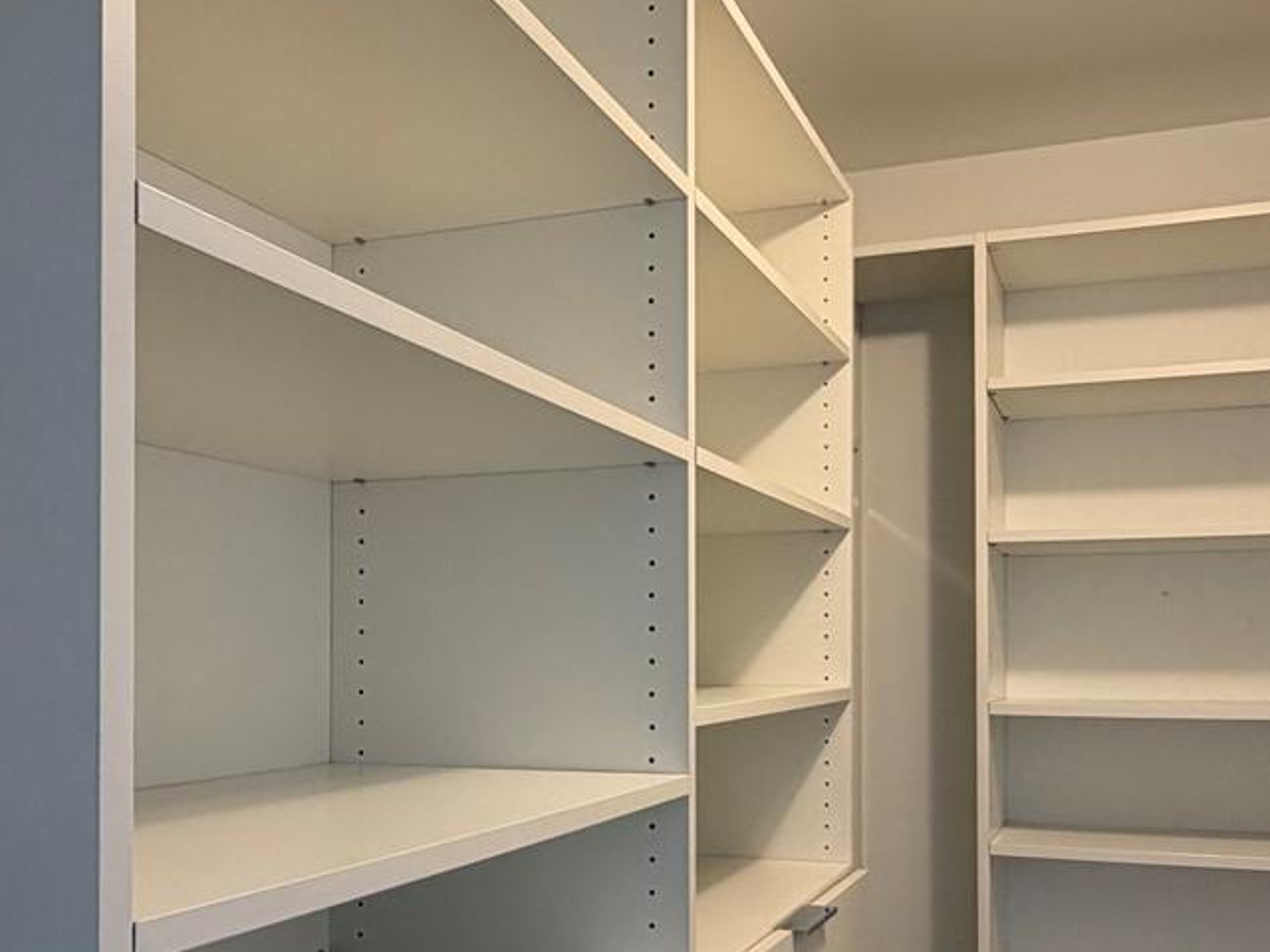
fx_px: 1284
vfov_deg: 40.2
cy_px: 637
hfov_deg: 52.5
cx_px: 697
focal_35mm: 35
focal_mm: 2.22
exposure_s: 1/120
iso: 250
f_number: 2.2
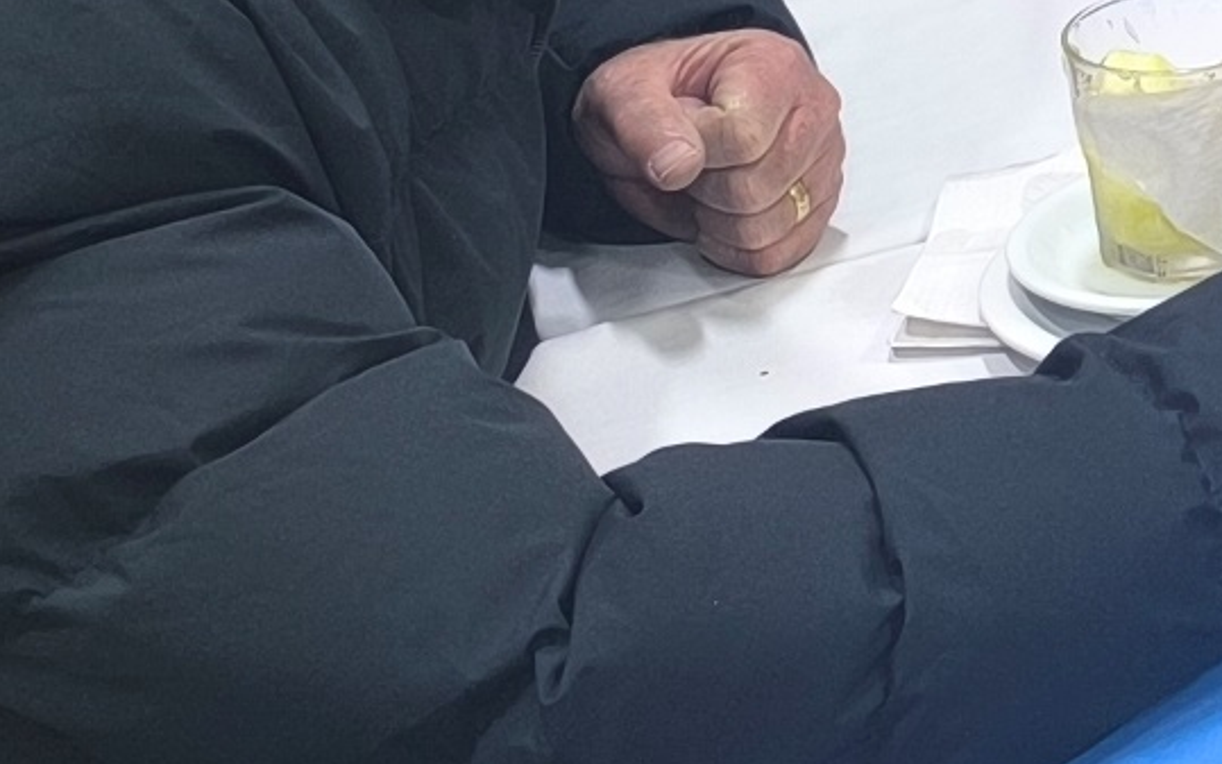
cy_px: -379
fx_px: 3930
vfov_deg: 10.7
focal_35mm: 118
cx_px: 2271
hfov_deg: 15.1
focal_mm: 6.14
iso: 1000
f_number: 1.65
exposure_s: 1/40
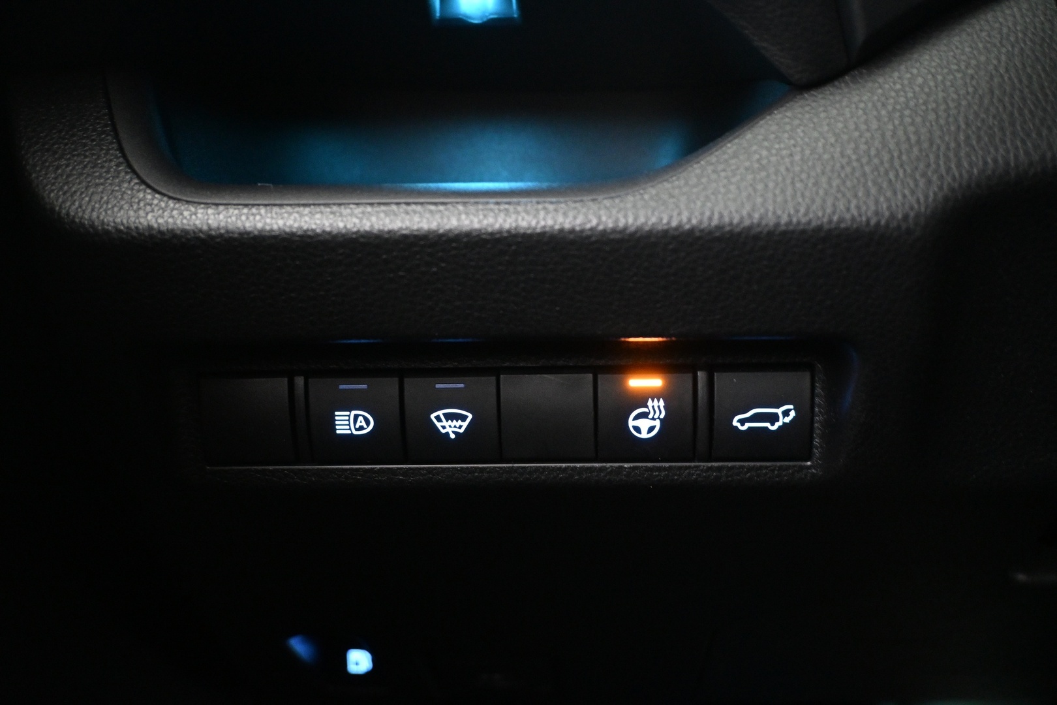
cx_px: 528
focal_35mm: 34
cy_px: 352
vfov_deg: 38.4
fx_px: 1013
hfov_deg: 55.1
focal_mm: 23
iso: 4000
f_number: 4.2
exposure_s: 1/10
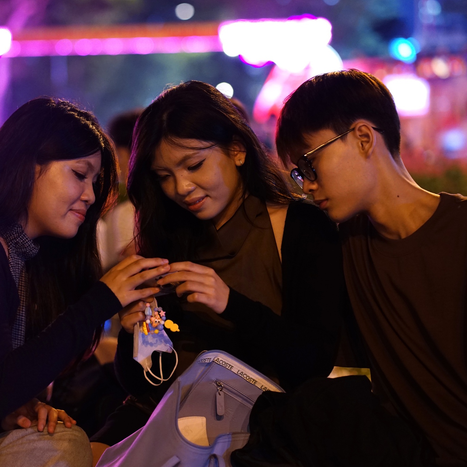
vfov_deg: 16.0
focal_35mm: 109
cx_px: 186
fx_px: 1664
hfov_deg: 16.0
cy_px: 234
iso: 2000
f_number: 2.5
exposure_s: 1/50
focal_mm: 85
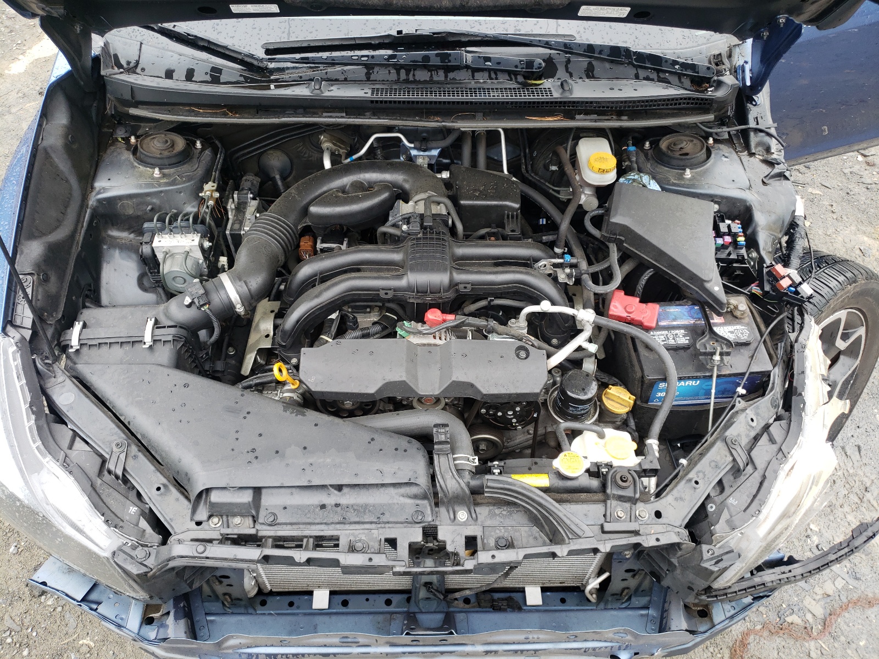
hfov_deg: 67.3
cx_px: 440
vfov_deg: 53.1
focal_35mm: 26
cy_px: 330
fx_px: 660
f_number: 1.5
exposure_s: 1/213
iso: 50
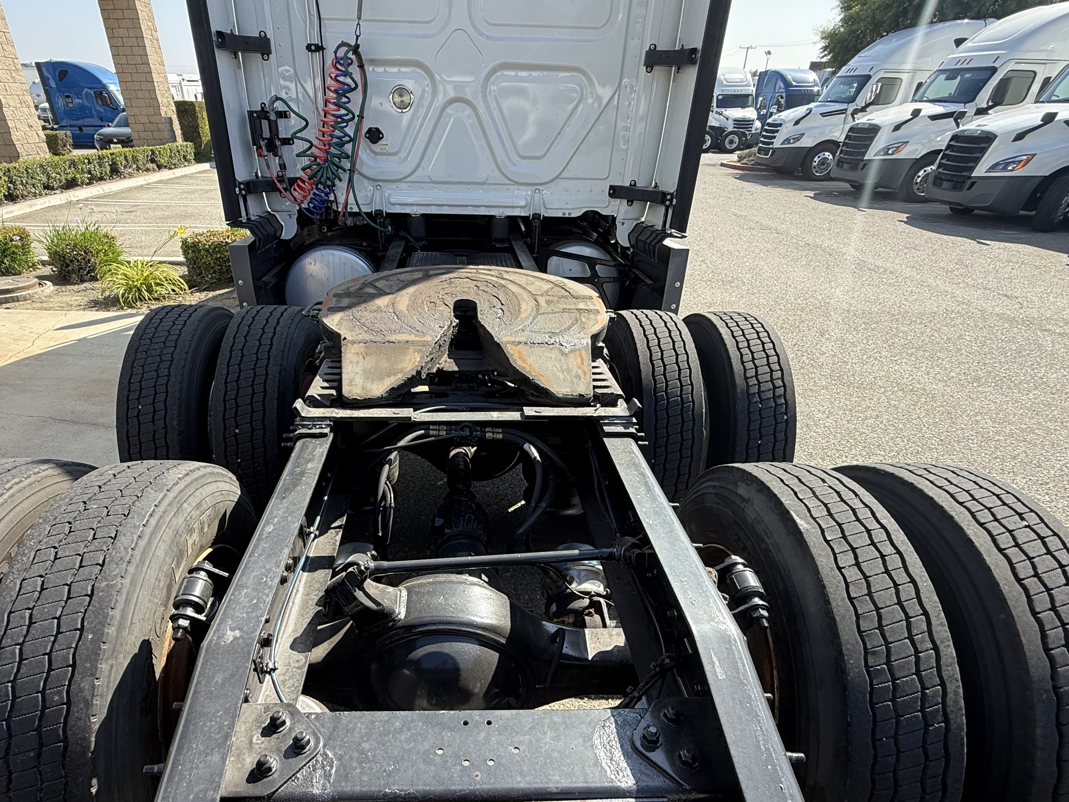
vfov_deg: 65.3
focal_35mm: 20
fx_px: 618
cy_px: 485
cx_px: 481
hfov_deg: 81.5
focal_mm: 2.22
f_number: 2.2
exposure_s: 1/424
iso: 50
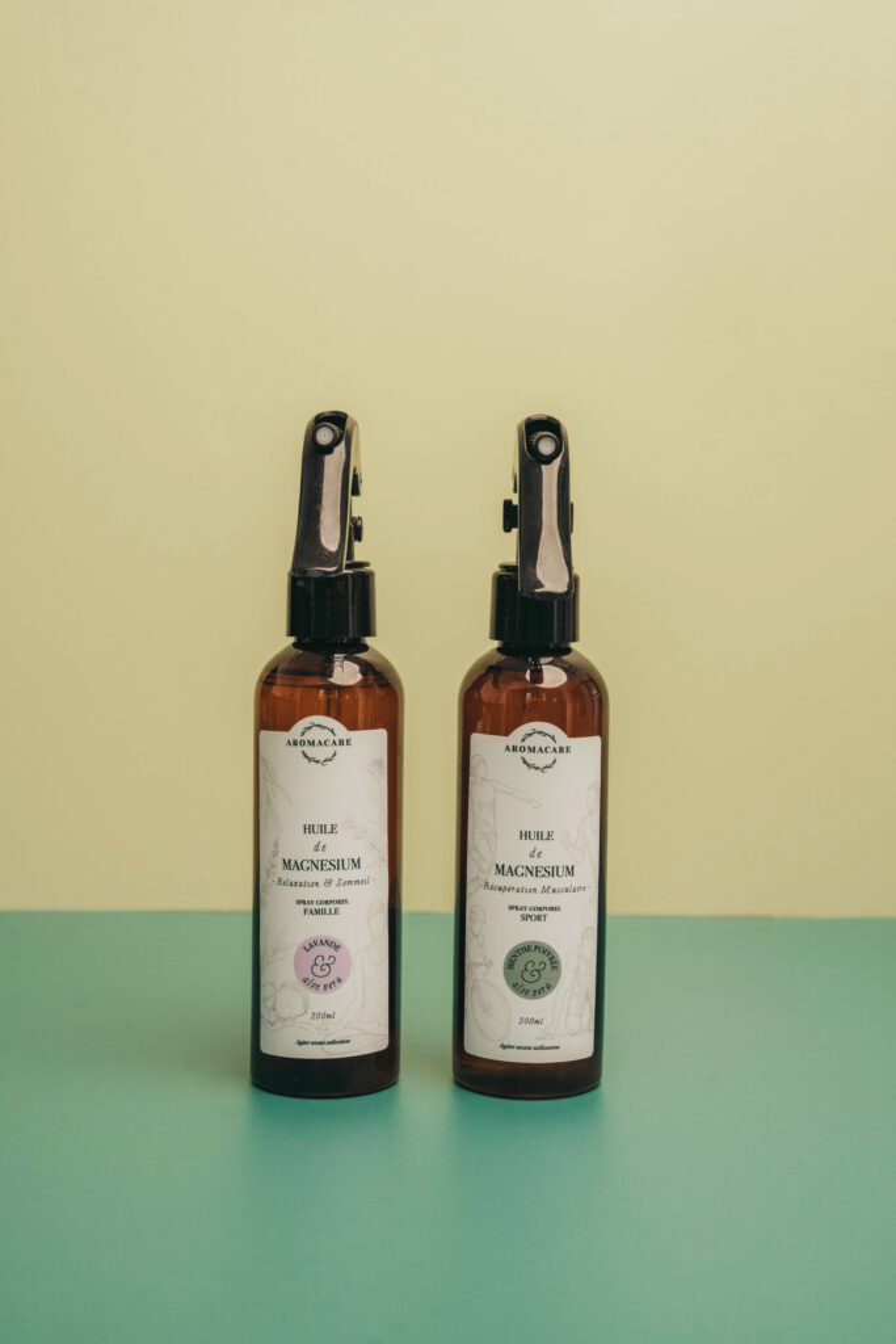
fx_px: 1866
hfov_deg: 27.0
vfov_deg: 39.6
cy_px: 672
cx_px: 448
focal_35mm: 50
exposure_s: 1/200
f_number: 8
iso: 1250
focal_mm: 50
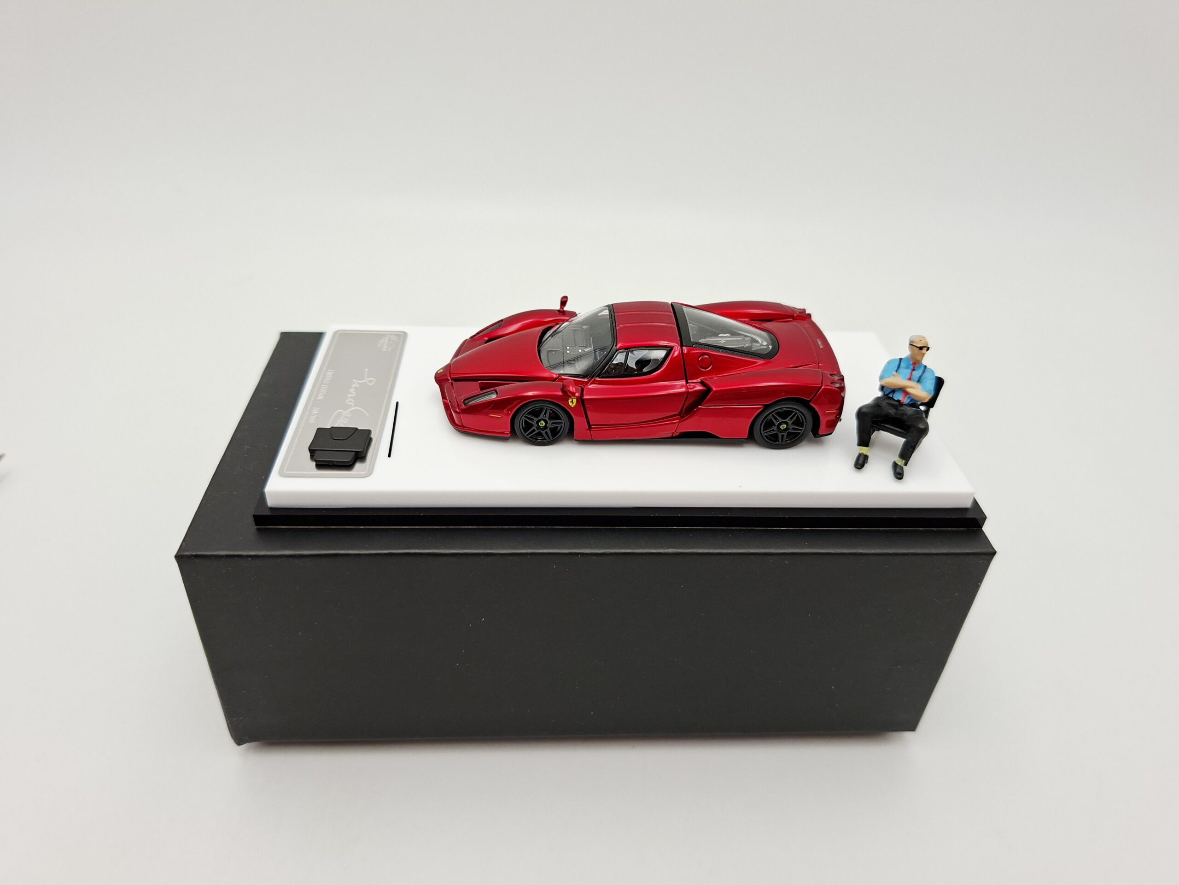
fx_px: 783
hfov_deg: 73.9
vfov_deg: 58.9
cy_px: 442
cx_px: 590
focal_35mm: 23
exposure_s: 1/326
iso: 50
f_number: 1.8
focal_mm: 5.54
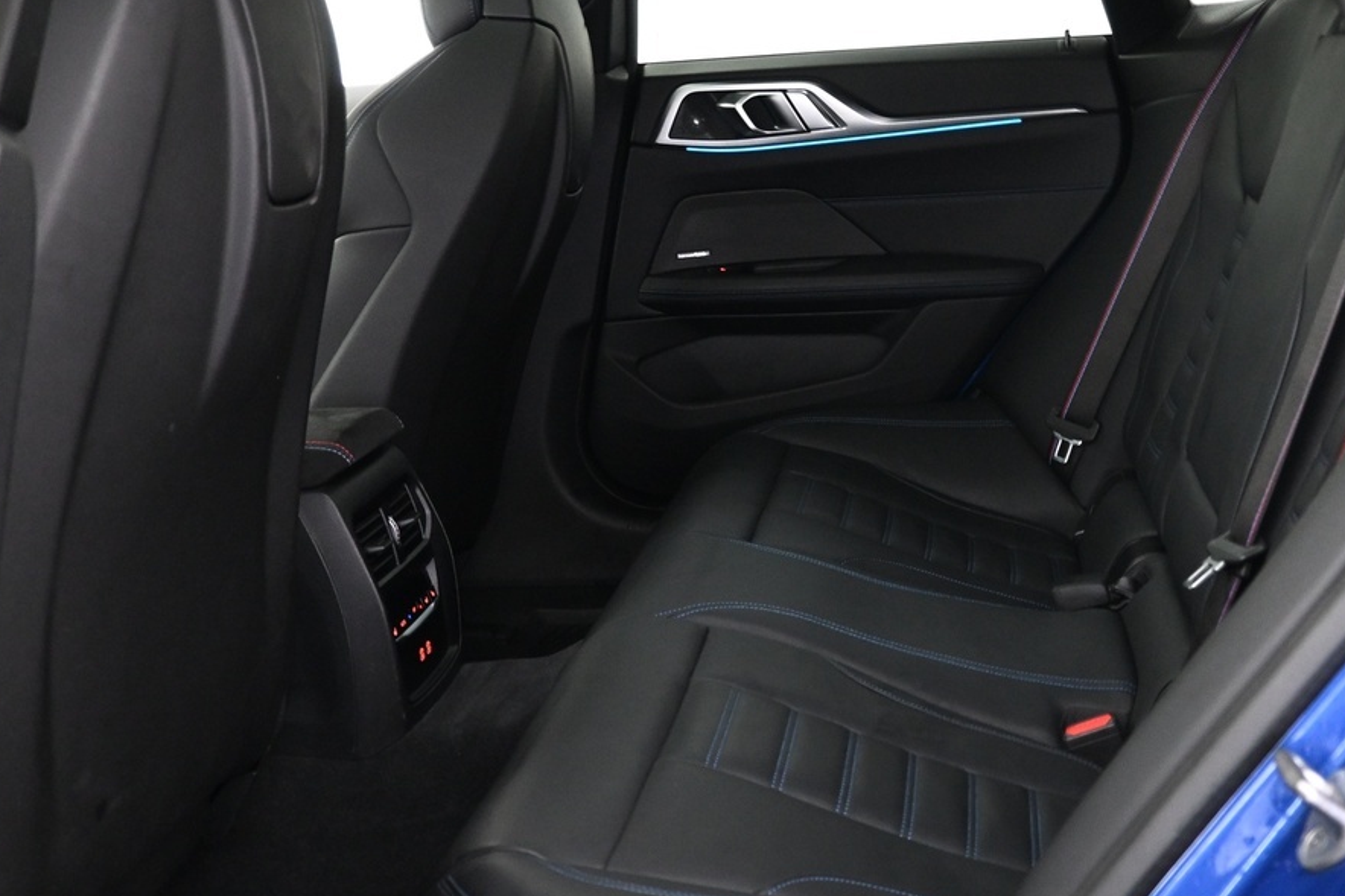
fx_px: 1643
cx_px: 917
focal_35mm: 44
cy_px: 316
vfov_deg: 30.3
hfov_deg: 43.8
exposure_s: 1/13
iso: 1600
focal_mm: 16
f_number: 3.5
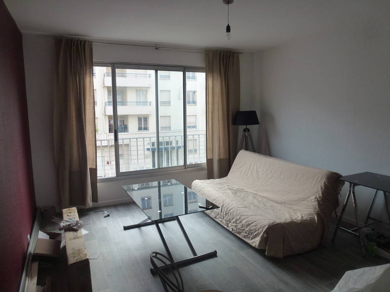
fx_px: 282
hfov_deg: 69.4
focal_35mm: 25
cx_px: 195
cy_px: 146
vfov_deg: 54.9
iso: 160
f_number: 3.3
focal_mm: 4.3
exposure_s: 1/80
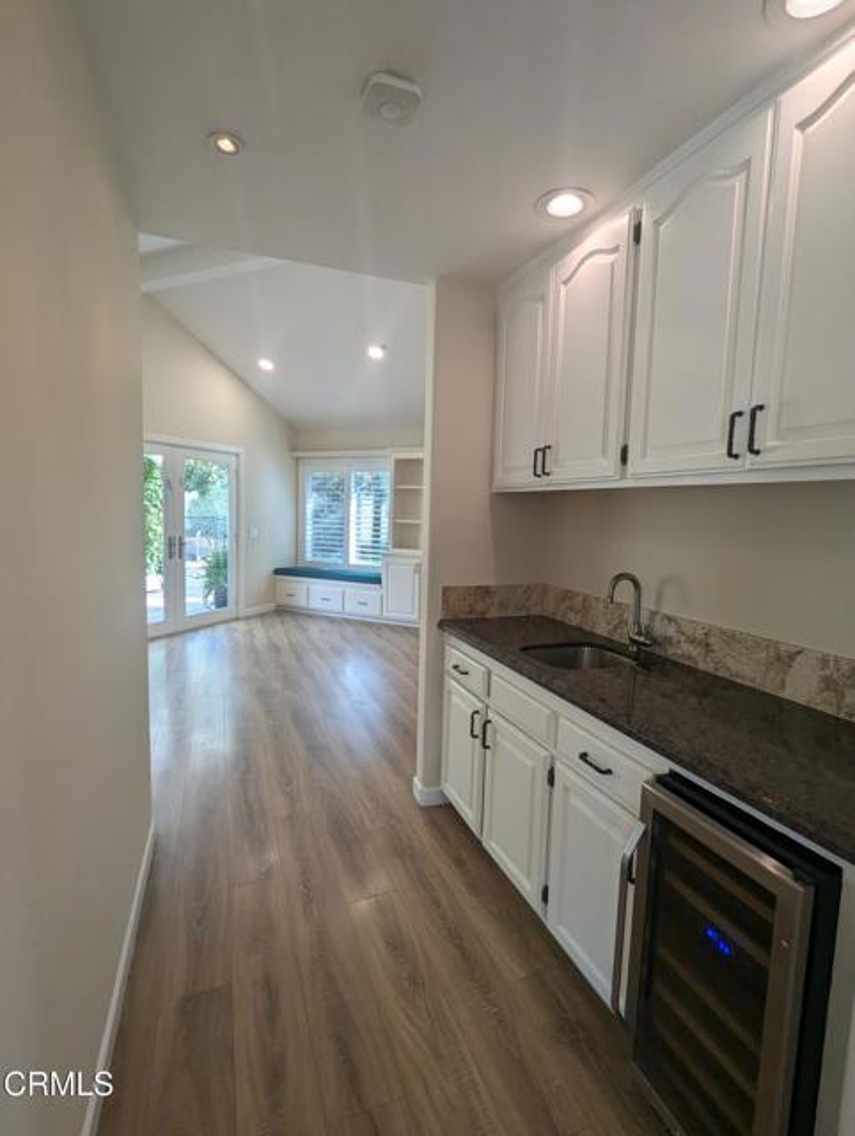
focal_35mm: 16
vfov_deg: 94.4
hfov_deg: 78.3
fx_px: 526
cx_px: 428
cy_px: 568
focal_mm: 2.35
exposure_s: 1/120
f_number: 2.2
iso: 102
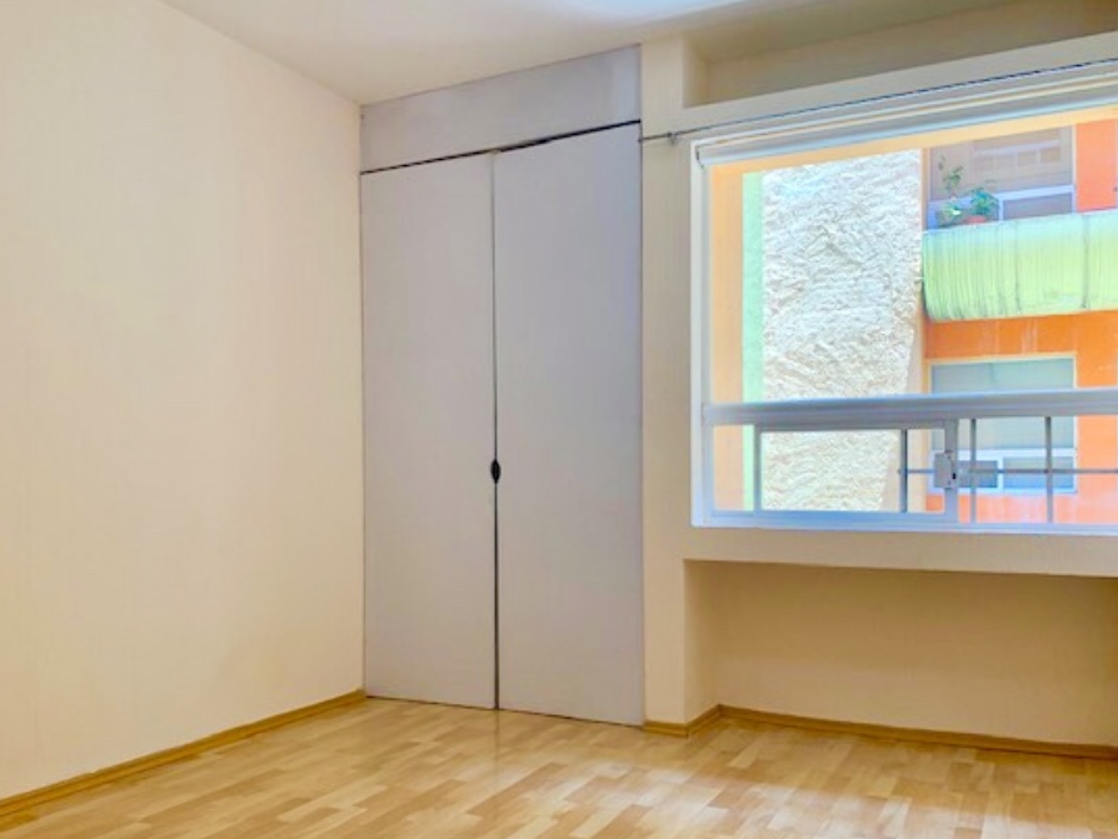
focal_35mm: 31
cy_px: 481
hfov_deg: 58.3
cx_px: 518
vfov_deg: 45.3
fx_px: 1001
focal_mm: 4.25
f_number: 1.8
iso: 80
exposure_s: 1/121
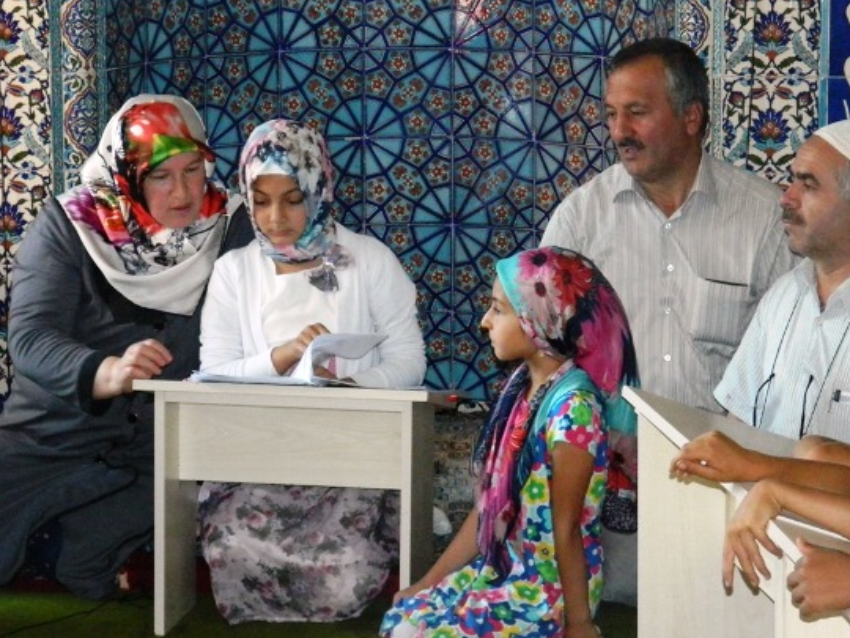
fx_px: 3757
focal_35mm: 153
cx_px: 485
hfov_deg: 12.9
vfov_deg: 9.7
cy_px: 354
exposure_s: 1/60
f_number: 4.7
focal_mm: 23.2
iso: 800
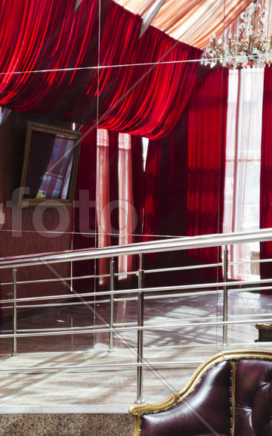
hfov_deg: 19.4
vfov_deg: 31.5
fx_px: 771
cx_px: 1
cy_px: 219
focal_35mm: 65
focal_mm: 28
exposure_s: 1/60
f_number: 4
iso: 400
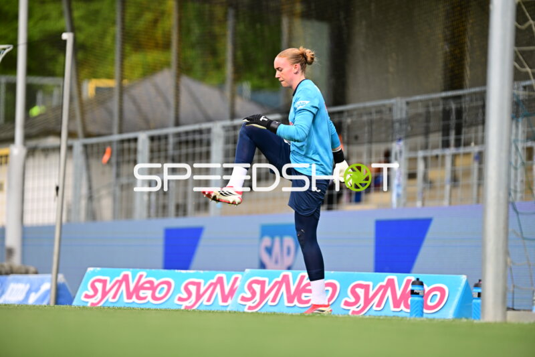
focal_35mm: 220
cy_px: 178
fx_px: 3269
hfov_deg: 9.4
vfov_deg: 6.2
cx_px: 268
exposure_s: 1/800
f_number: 2.8
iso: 140
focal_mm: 220
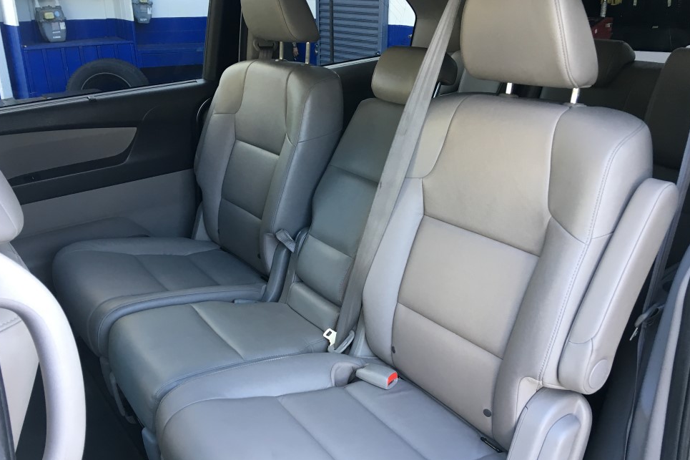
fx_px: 613
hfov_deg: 58.7
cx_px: 344
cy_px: 251
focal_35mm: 32
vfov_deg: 41.1
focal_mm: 4.15
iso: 25
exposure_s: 1/30
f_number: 2.2
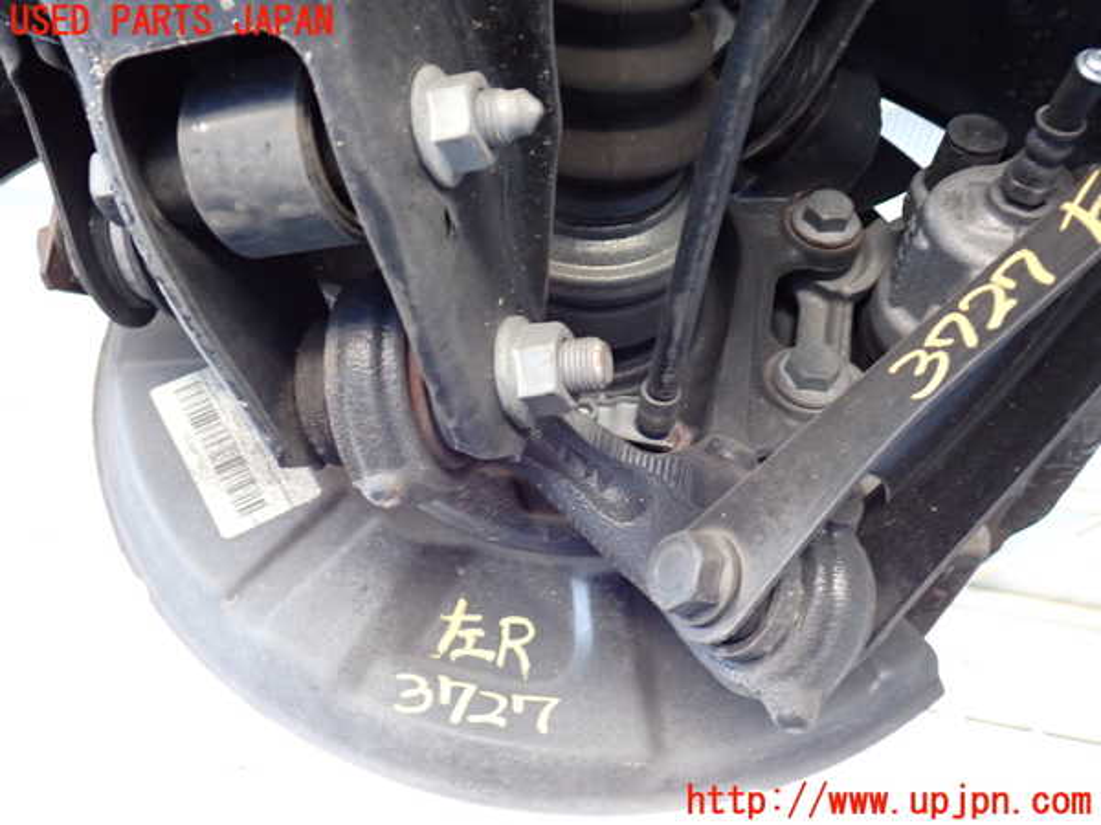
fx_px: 1018
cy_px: 412
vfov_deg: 44.2
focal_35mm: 32
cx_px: 550
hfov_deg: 56.8
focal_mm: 5.79
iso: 500
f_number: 2.4
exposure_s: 1/30
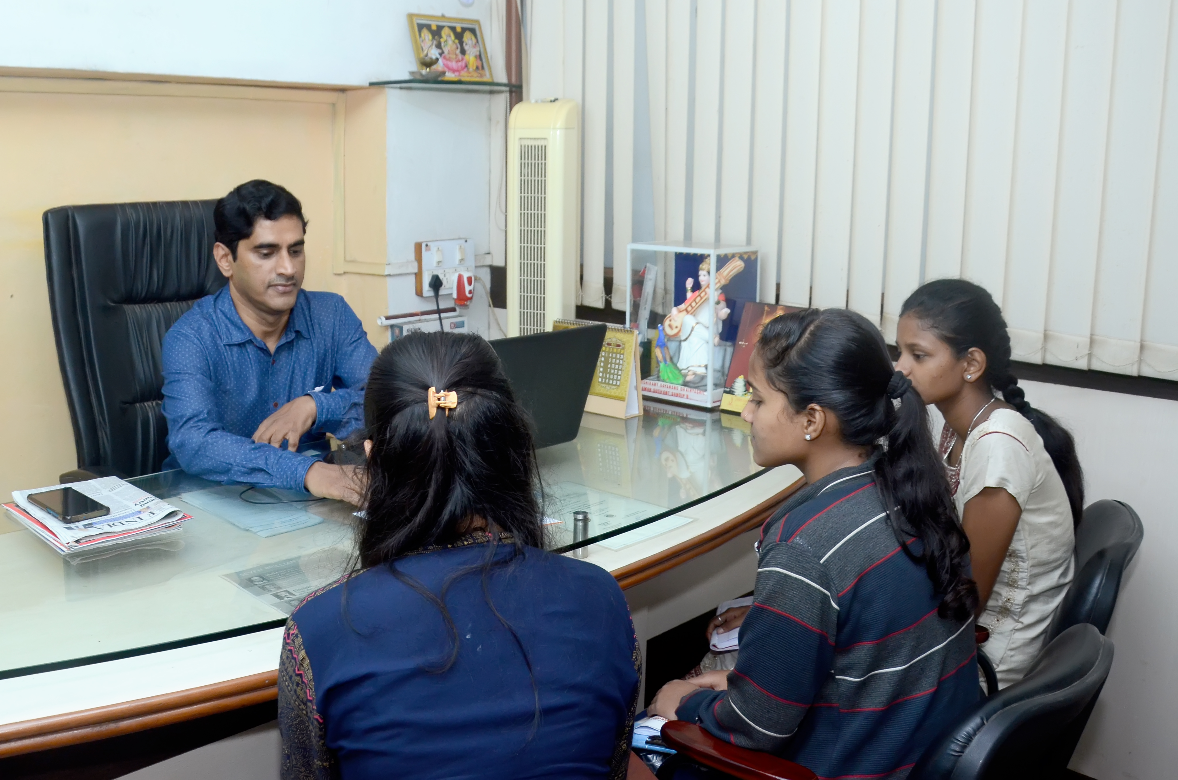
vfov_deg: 47.7
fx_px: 882
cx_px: 589
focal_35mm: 27
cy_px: 390
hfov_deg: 67.5
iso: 800
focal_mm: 18
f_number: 5.6
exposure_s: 1/50
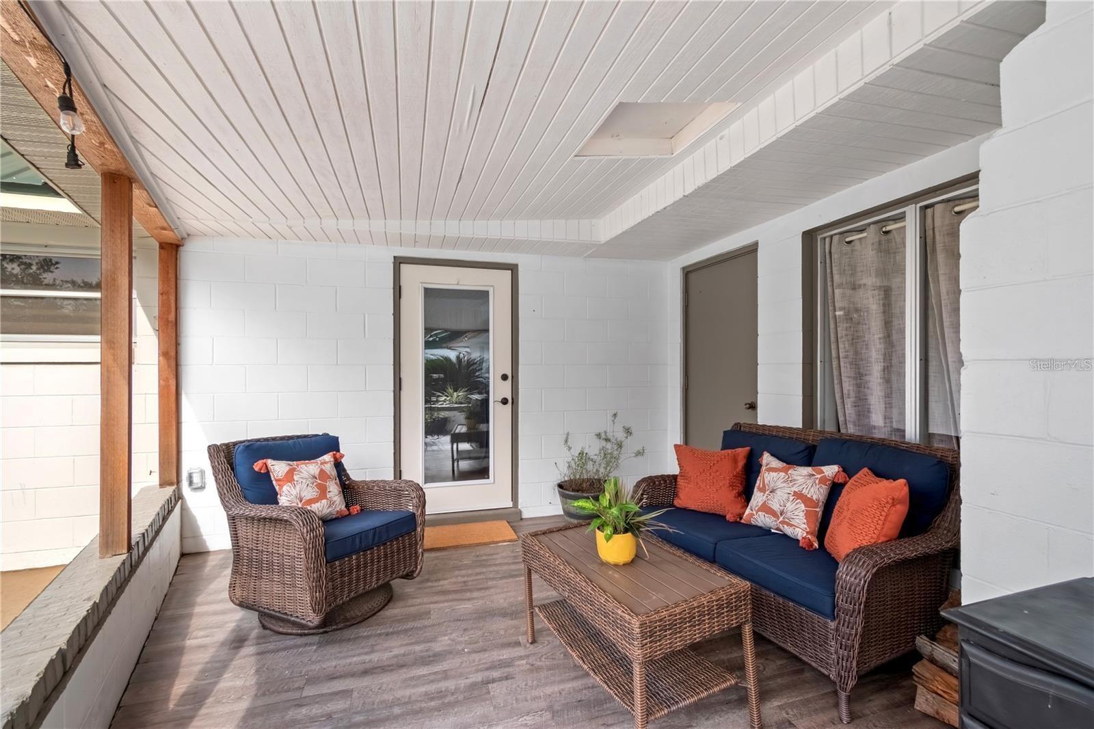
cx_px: 547
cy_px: 364
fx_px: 456
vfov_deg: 77.3
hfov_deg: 100.4
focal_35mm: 15
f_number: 9
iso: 250
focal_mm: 10
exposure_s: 1/40
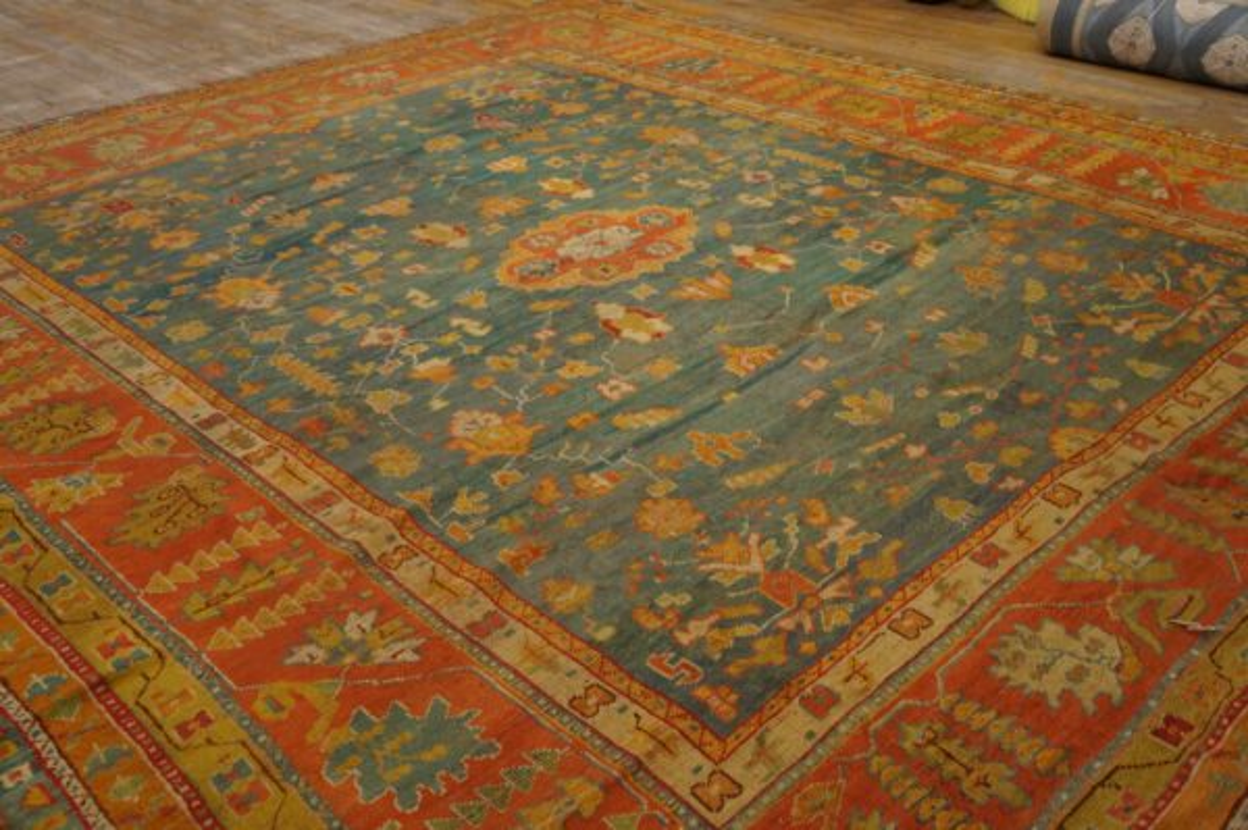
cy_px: 415
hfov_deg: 55.1
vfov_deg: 38.3
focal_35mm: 34
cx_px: 624
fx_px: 1195
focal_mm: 23
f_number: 4
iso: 640
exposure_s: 1/60
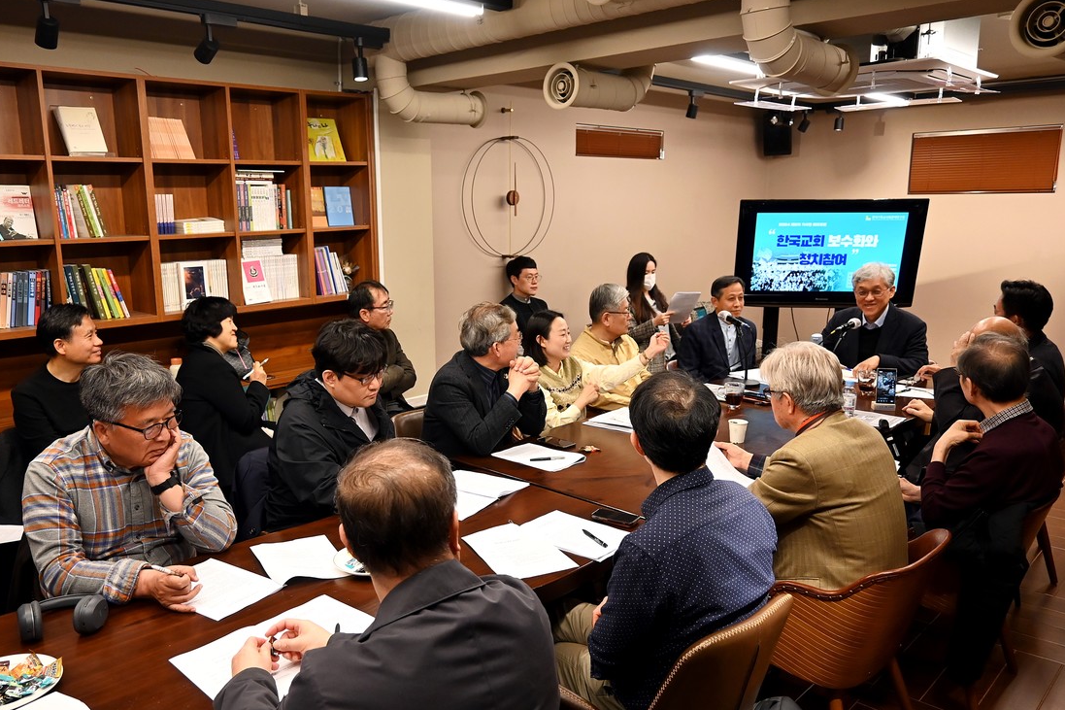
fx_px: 828
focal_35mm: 28
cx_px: 483
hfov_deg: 65.4
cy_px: 379
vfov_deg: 46.4
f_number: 3.5
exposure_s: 1/125
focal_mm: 16
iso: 1000
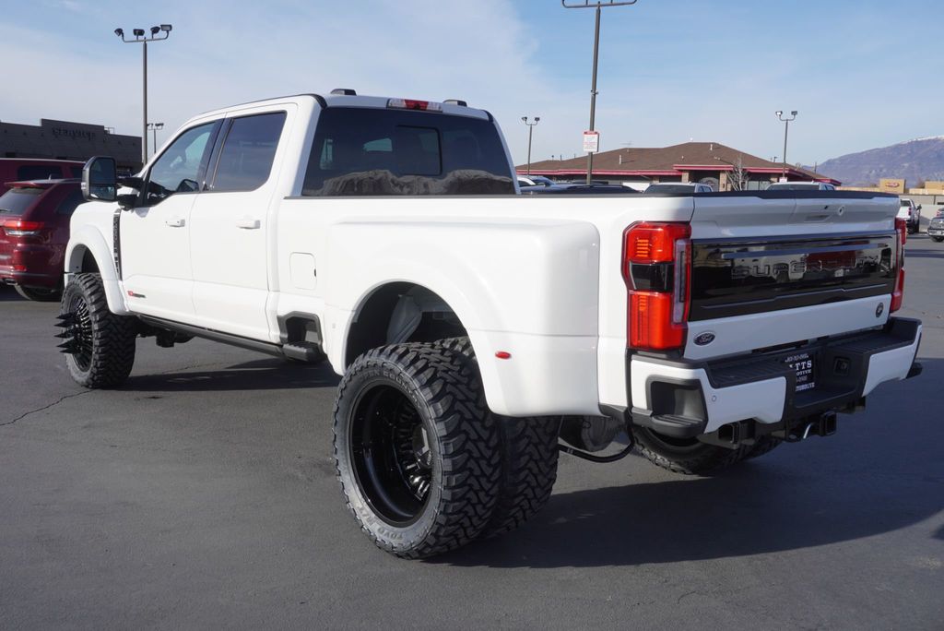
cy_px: 316
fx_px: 905
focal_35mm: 34
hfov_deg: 55.1
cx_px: 472
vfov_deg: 38.4
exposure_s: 1/125
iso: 100
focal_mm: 23
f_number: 10
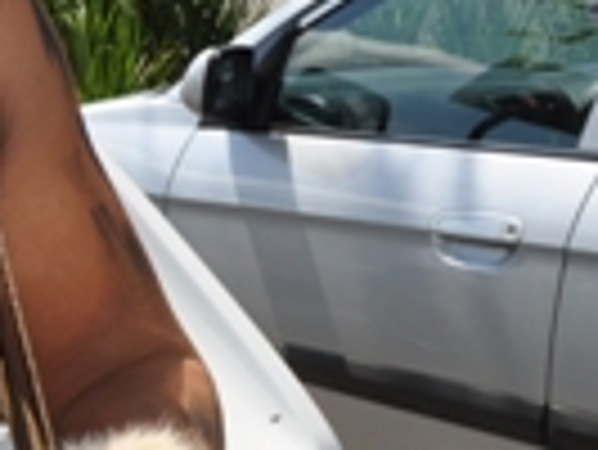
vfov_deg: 11.9
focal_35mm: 125
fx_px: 2161
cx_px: -351
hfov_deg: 14.5
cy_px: 182
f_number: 10
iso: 200
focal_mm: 18
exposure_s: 1/200
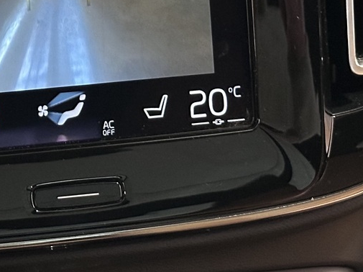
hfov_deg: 14.2
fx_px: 1436
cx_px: 17
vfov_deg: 10.5
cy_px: -99
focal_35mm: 137
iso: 640
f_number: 1.78
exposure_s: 1/25
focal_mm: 6.86
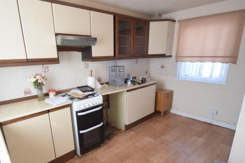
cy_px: 98
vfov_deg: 59.0
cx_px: 108
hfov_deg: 80.9
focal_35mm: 21
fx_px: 143
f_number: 5
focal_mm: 10
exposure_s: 1/100
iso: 400
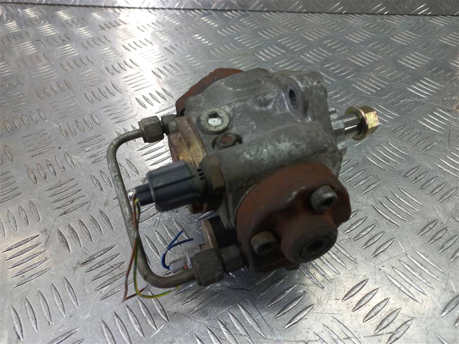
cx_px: 230
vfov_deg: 54.9
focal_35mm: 25
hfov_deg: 69.4
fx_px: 331
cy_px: 172
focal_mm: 4.6
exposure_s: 1/50
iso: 64
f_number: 1.8
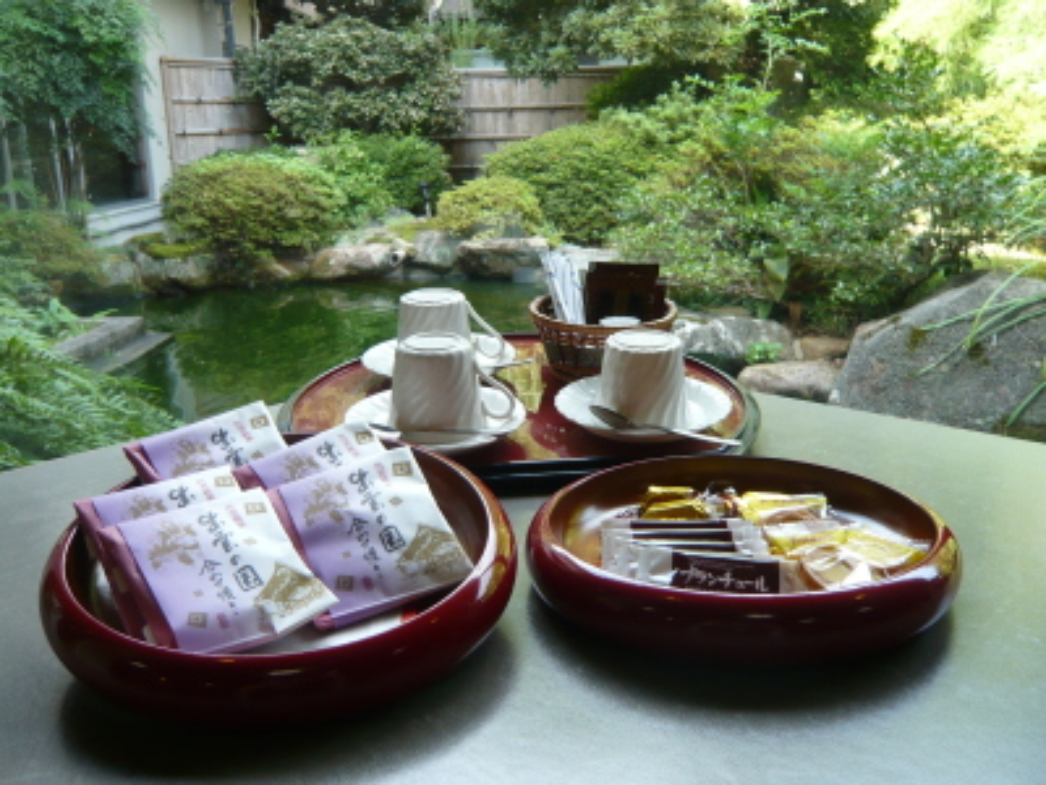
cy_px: 392
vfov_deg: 44.2
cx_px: 523
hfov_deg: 56.8
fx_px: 967
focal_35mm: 32
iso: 100
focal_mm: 4.6
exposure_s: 1/50
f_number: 2.8
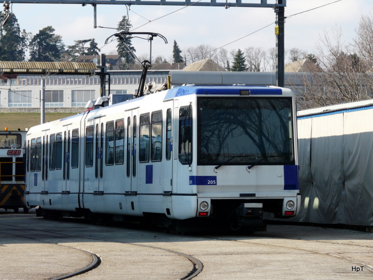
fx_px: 1767
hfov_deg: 12.0
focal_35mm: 164
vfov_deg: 9.1
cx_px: 186
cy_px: 140
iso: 100
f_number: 5.6
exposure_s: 1/250
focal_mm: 27
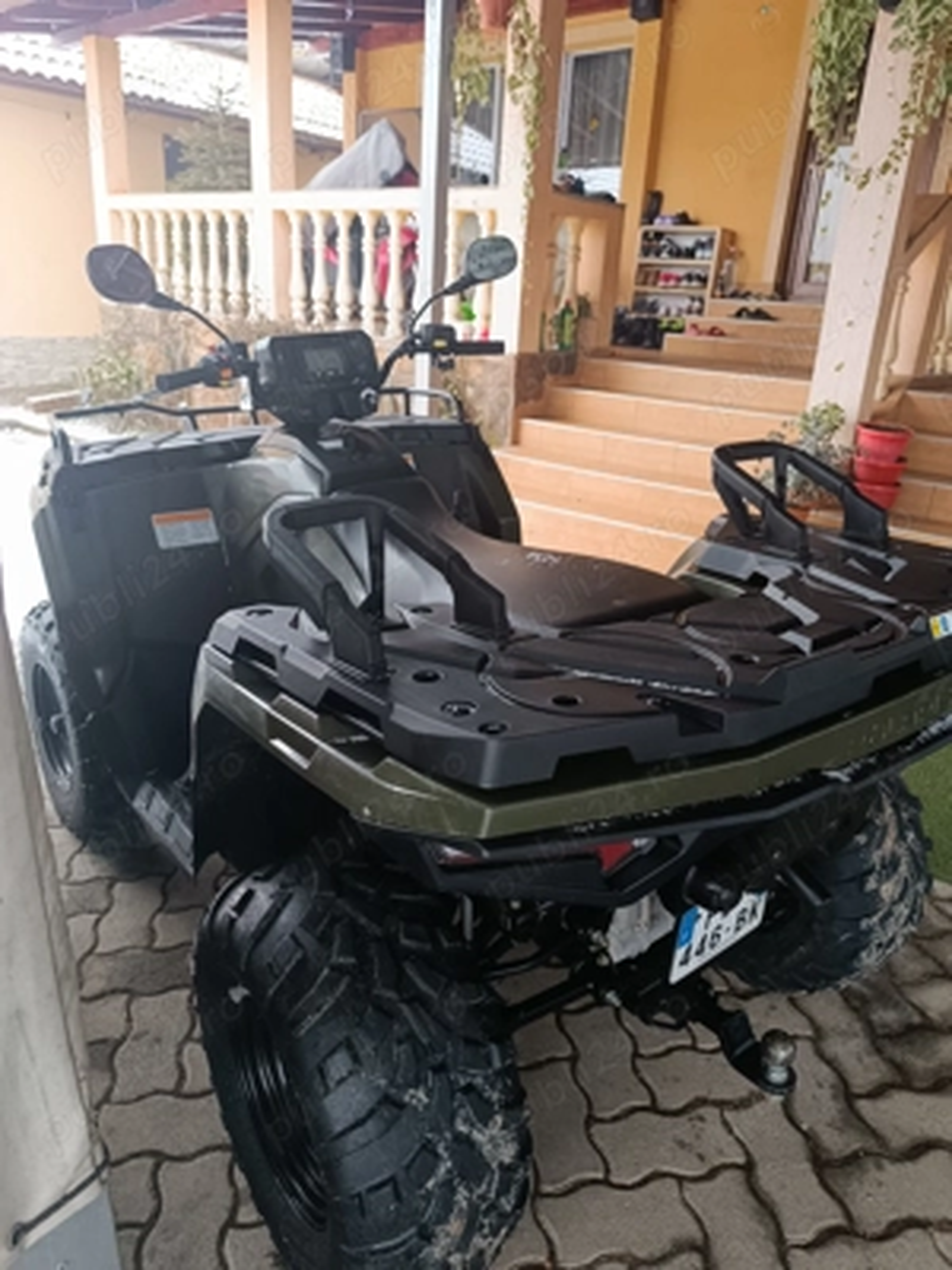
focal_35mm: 24
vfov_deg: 71.6
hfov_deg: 56.8
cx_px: 476
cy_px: 635
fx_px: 880
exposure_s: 1/100
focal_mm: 6.14
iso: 480
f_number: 1.65
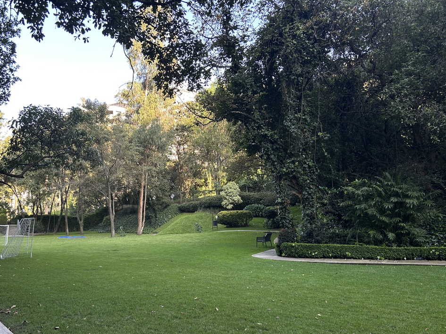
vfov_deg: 42.8
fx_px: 425
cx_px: 193
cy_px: 191
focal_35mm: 33
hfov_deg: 55.2
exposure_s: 1/168
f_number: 1.5
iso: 64
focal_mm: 5.7
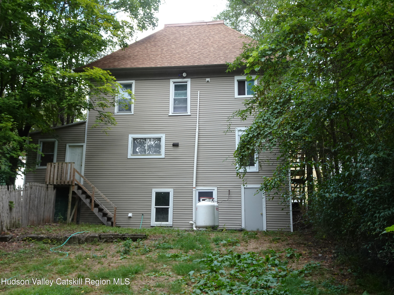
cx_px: 197
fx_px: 387
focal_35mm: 34
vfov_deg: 41.8
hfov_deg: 54.0
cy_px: 148
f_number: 4
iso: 80
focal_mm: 5.74
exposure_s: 1/50
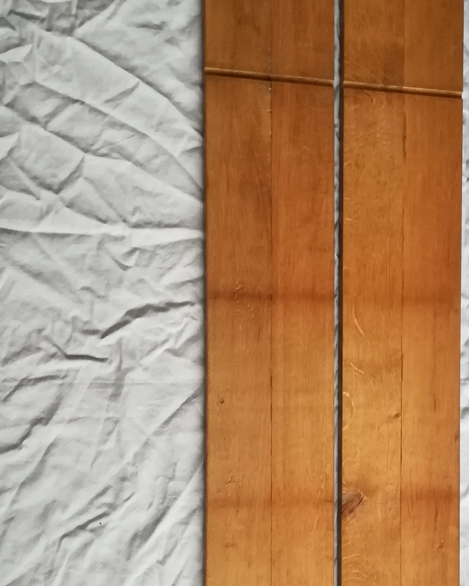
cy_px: 393
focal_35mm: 48
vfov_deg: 38.3
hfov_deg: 31.1
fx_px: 833
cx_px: 328
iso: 500
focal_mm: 3.83
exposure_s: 1/25
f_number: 2.2
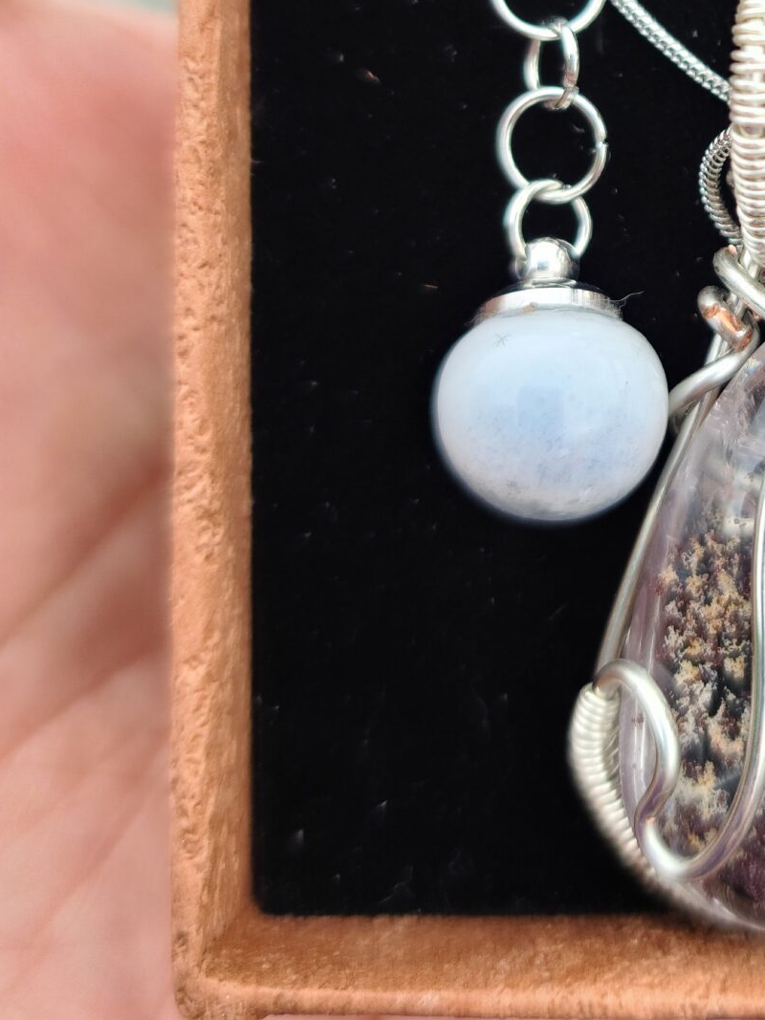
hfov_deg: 23.3
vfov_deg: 31.0
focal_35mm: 60
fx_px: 1768
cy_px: 141
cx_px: 784
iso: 20
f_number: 1.8
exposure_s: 1/120
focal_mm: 7
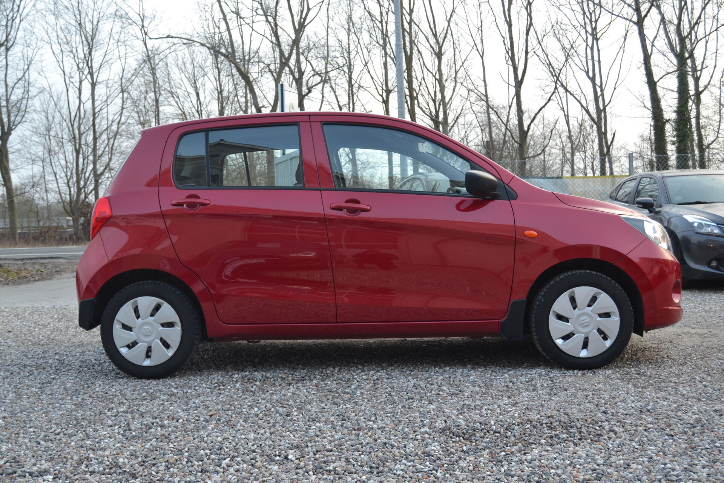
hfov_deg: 53.1
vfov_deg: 36.9
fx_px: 724
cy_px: 242
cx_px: 362
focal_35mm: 36
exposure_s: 1/125
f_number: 5.6
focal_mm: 24
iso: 320
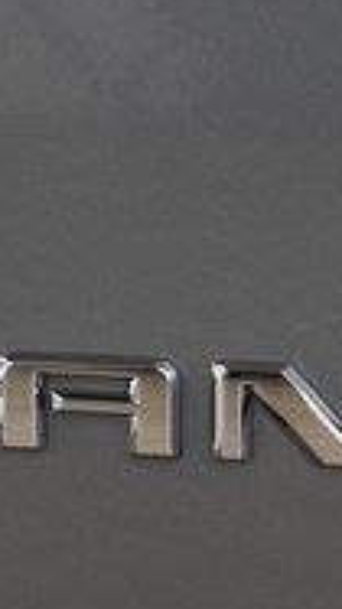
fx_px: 4004
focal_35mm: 248
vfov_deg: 8.7
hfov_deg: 4.8
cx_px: -423
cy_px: 415
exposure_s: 1/15
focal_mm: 46
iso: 640
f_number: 6.3
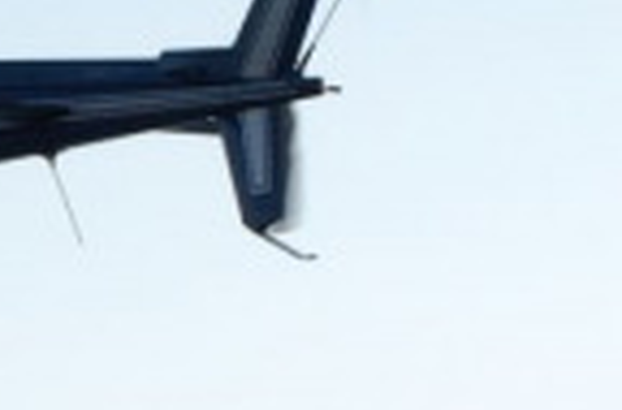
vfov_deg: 2.3
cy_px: 829
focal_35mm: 585
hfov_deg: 3.5
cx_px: -1071
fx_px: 10074
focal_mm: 70
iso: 200
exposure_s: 1/640
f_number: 8
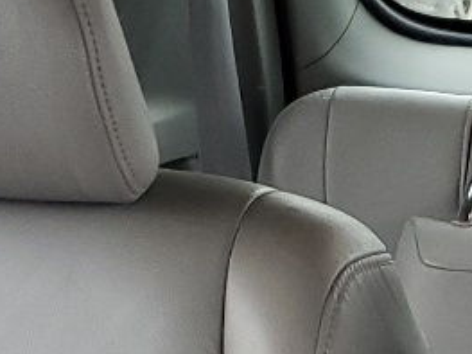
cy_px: 819
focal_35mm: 158
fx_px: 2153
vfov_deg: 8.6
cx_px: 623
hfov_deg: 12.1
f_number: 1.5
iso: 80
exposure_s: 1/60.2
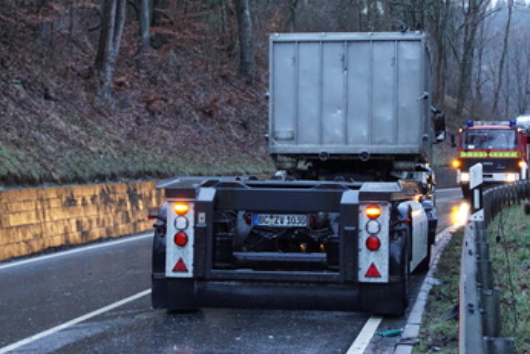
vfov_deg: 13.2
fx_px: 1532
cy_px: 169
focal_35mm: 104
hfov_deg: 19.6
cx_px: 268
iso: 3200
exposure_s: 1/100
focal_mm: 60
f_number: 5
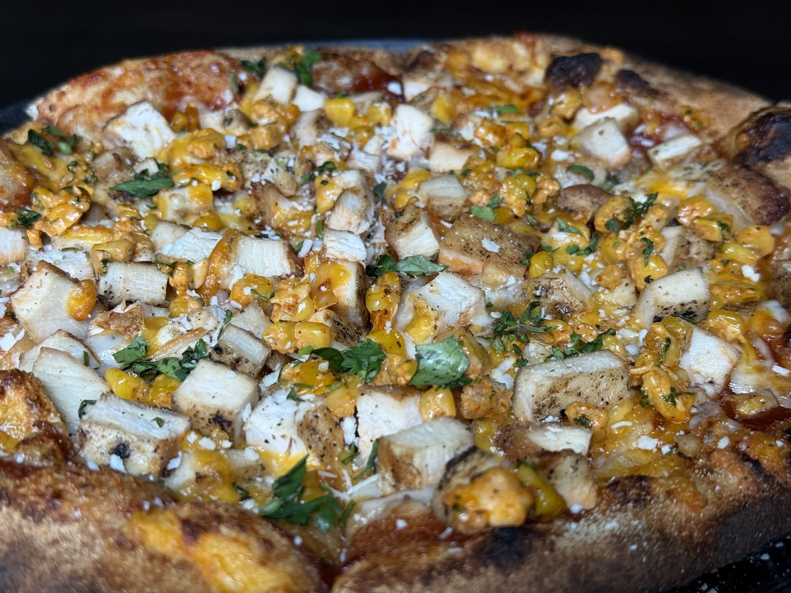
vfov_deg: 30.3
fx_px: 1097
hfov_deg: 39.7
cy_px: 296
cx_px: 396
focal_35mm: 48
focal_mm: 6.76
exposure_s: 1/120
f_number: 1.78
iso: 64
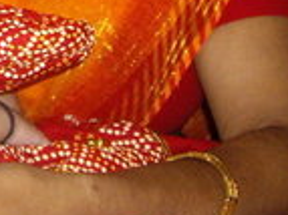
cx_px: -270
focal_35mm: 170
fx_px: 1413
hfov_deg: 10.7
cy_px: -159
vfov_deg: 8.4
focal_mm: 6.2
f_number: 2.7
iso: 200
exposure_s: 1/40
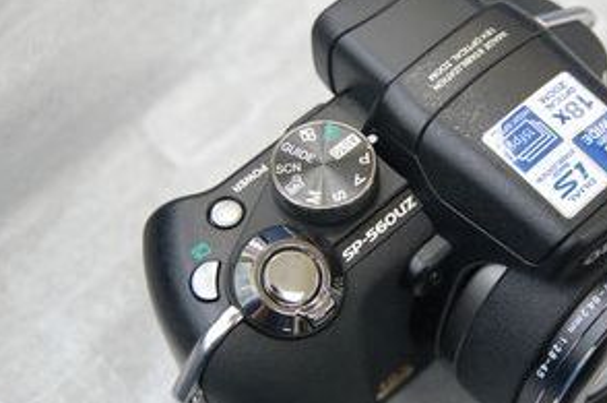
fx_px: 1313
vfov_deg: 17.4
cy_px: 229
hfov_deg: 25.9
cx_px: 408
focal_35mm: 78
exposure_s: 1/40
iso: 1600
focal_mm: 34
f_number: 4.5
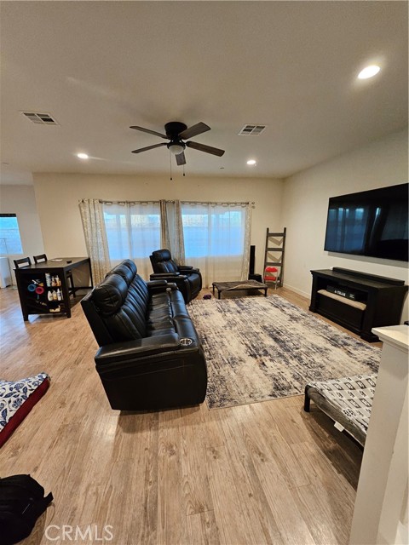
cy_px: 272
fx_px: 205
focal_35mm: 13
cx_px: 204
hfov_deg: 89.9
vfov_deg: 106.2
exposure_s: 1/60
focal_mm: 1.74
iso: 400
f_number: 2.2
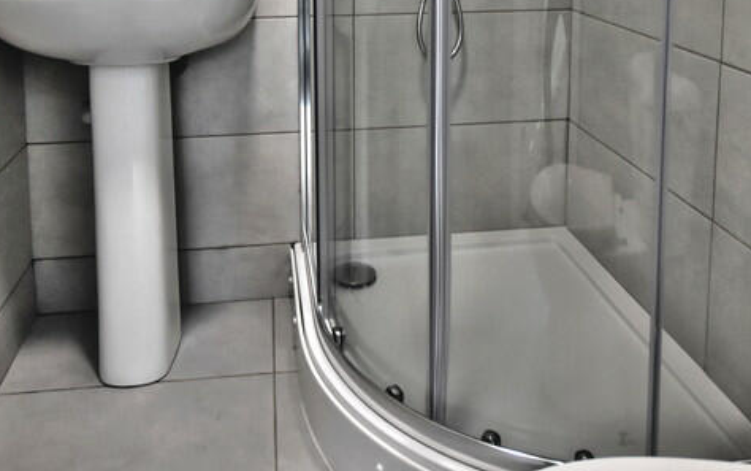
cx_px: 336
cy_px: -40
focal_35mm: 33
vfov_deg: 33.7
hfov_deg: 58.0
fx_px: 676
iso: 800
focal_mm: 10
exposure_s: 1/60
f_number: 4
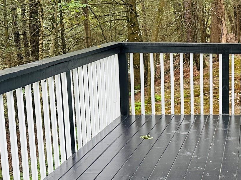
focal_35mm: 60
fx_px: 418
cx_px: 261
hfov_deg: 29.2
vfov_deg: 24.3
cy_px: 63
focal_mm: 6.86
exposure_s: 1/121
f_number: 1.78
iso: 100
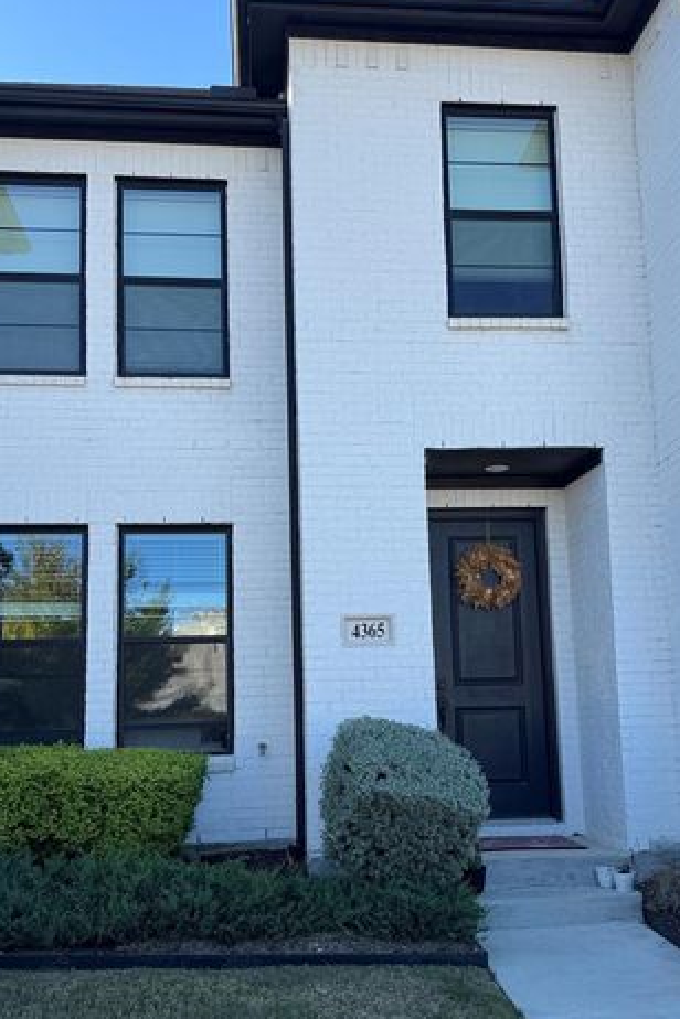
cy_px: 572
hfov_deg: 36.8
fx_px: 1020
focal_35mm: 36
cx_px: 375
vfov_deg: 53.0
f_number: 1.78
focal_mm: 6.76
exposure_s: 1/1488
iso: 80
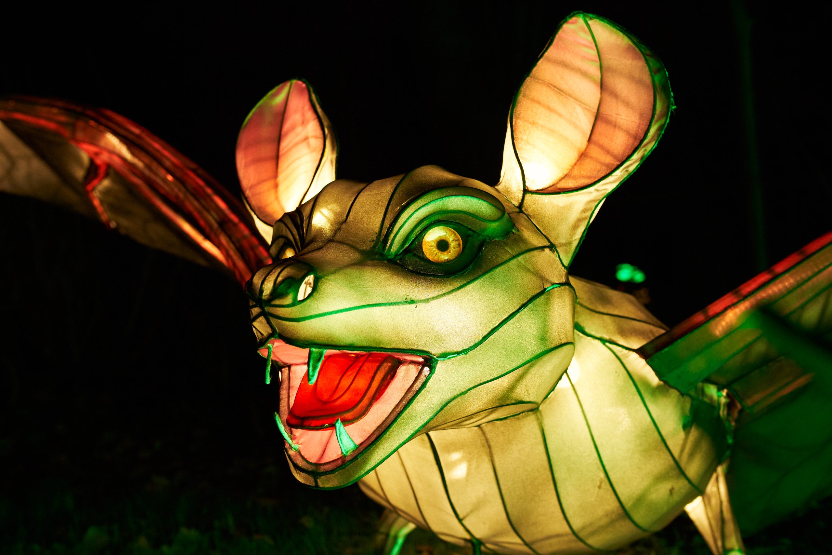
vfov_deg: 37.8
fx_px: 809
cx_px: 416
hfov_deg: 54.4
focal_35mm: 35
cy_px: 278
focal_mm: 35
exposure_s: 1/100
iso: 2000
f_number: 4
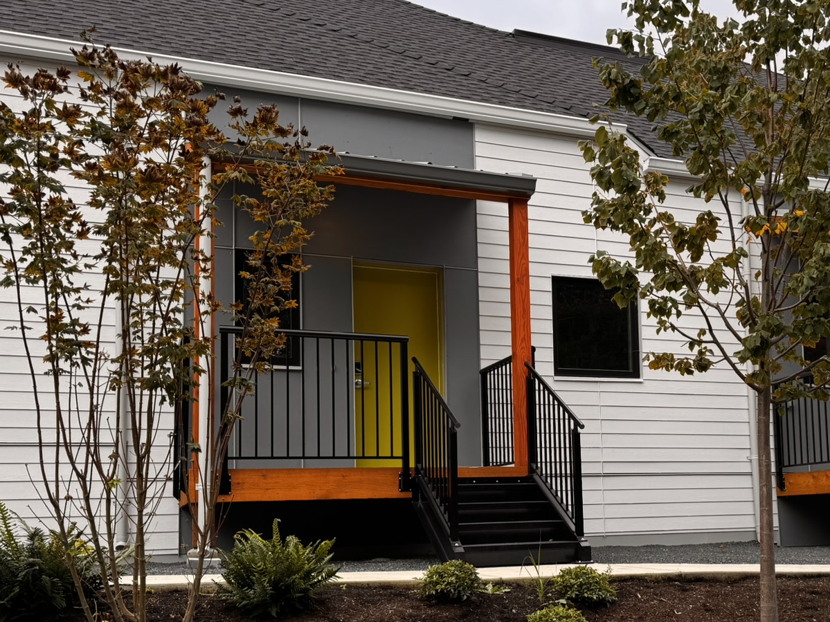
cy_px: 426
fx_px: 983
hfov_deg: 44.8
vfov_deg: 34.7
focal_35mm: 41
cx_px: 584
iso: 80
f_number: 1.78
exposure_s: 1/514
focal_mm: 6.76
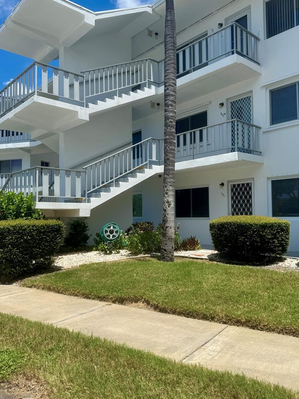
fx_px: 323
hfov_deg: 49.6
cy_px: 199
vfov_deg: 63.5
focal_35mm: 28
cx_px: 165
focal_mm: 6.76
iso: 80
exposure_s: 1/5348
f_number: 1.78
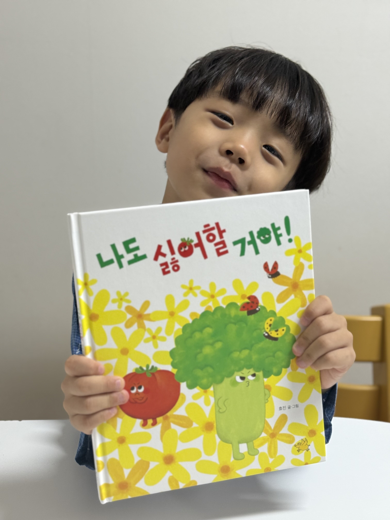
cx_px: 195
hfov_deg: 30.3
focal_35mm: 48
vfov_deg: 39.7
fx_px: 721
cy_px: 260
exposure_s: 1/120
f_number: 1.78
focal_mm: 6.76
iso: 160
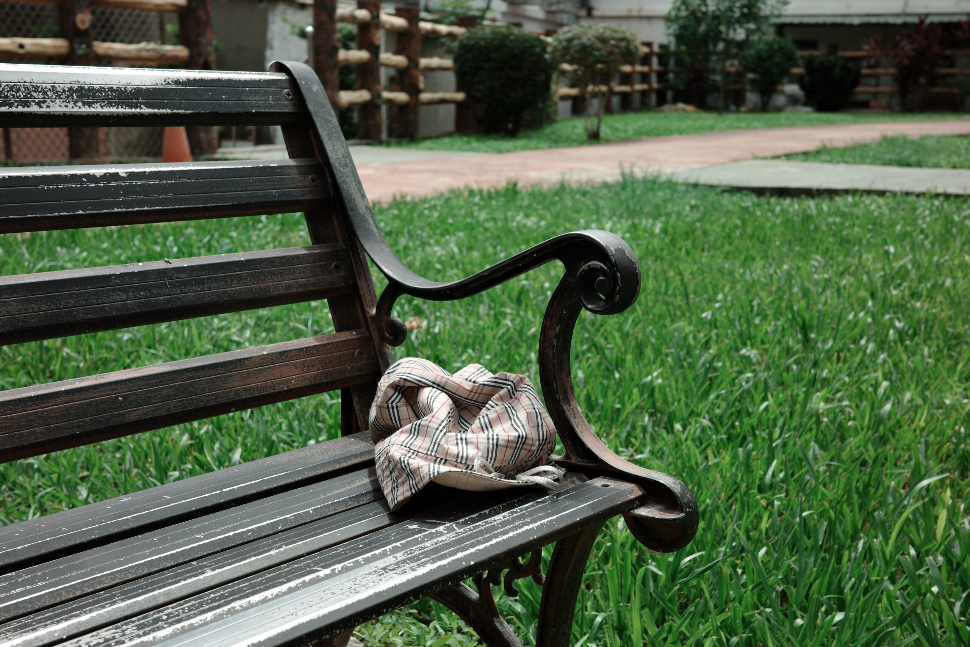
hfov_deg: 48.5
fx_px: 1078
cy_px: 324
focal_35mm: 40
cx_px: 485
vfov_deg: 33.4
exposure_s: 1/500
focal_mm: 26
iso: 200
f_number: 5.6
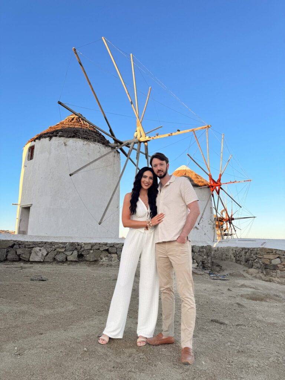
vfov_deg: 71.6
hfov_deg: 56.8
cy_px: 190
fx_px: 263
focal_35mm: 24
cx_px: 142
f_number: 1.78
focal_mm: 6.76
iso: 80
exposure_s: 1/1597
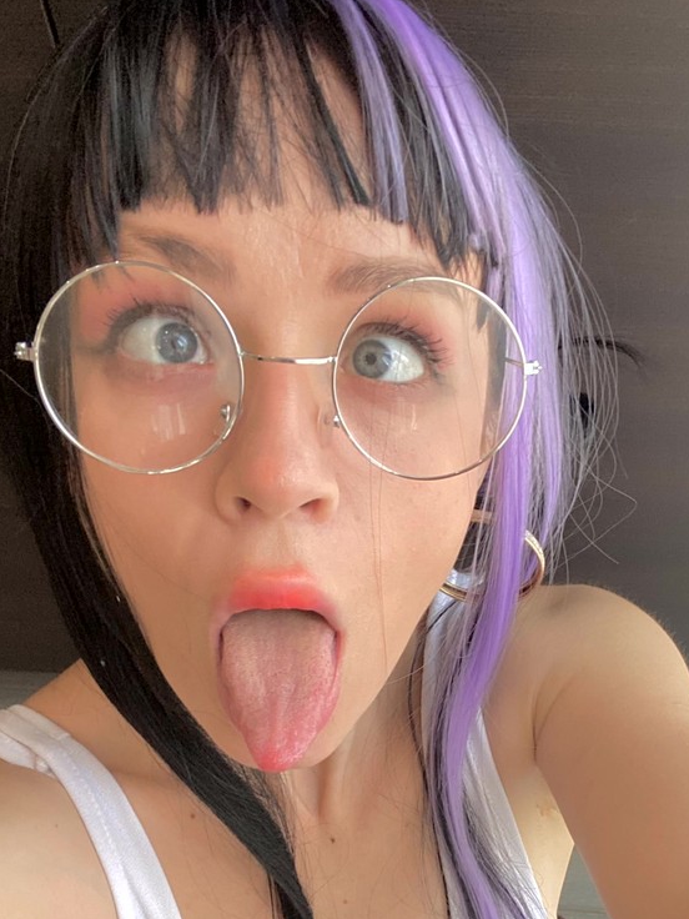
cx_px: 457
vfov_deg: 45.1
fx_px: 1062
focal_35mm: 40
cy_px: 694
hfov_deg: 35.6
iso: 160
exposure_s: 1/60
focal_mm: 2.71
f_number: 2.2
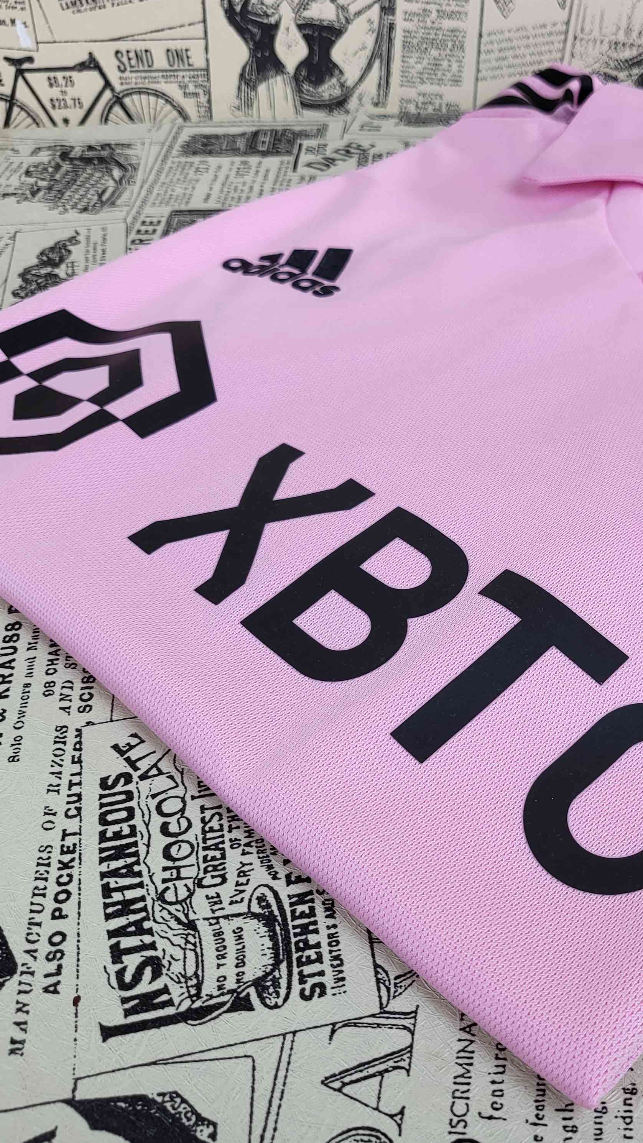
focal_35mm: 38
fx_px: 1152
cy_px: 570
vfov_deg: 52.8
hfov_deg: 30.2
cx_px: 540
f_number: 1.8
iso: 100
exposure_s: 1/100
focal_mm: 4.25
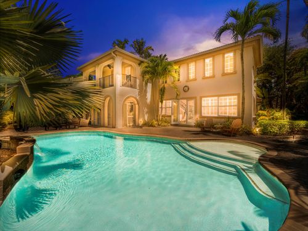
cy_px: 116
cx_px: 154
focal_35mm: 14
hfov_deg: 102.1
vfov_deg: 85.7
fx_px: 125
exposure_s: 1/320
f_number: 7.1
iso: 200
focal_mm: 7
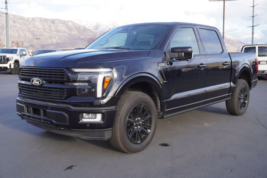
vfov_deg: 33.1
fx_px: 301
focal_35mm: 40
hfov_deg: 47.9
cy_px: 89
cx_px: 134
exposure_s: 1/100
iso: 100
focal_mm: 27
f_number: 5.6
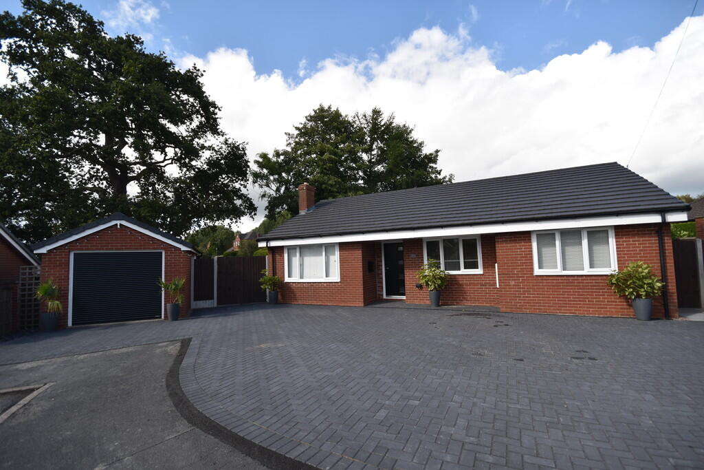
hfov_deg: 95.0
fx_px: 323
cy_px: 235
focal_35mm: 16
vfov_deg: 72.1
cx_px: 352
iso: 100
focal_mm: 11
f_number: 8
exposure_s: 1/200
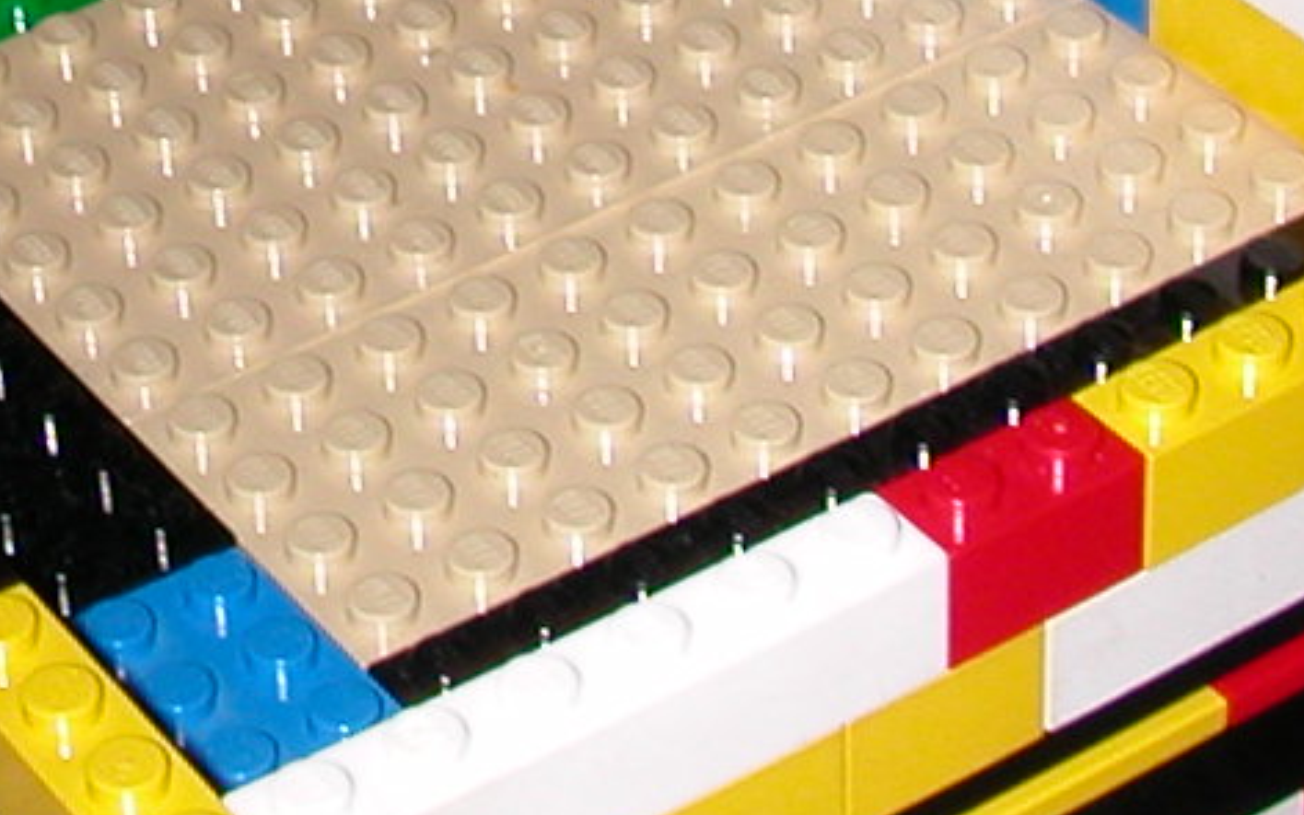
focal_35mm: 133
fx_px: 4727
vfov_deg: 9.6
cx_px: -144
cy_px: -409
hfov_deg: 15.3
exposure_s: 1/59.9
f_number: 4.5
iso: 100
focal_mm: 5.6
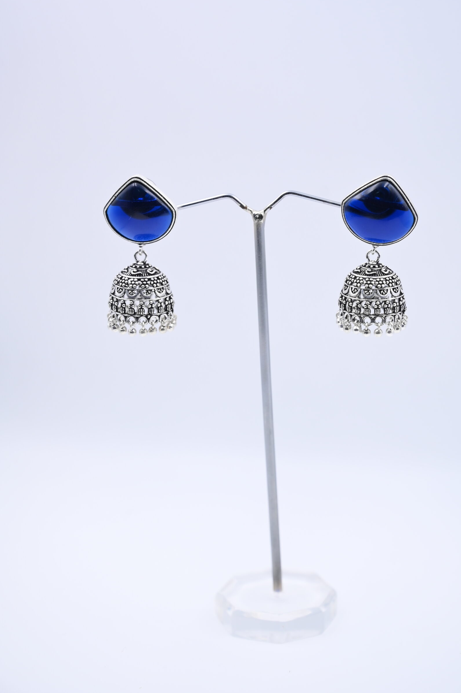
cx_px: 242
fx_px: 1443
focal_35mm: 75
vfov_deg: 27.0
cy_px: 330
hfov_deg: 18.2
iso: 320
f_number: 5.6
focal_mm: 70
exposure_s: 1/200
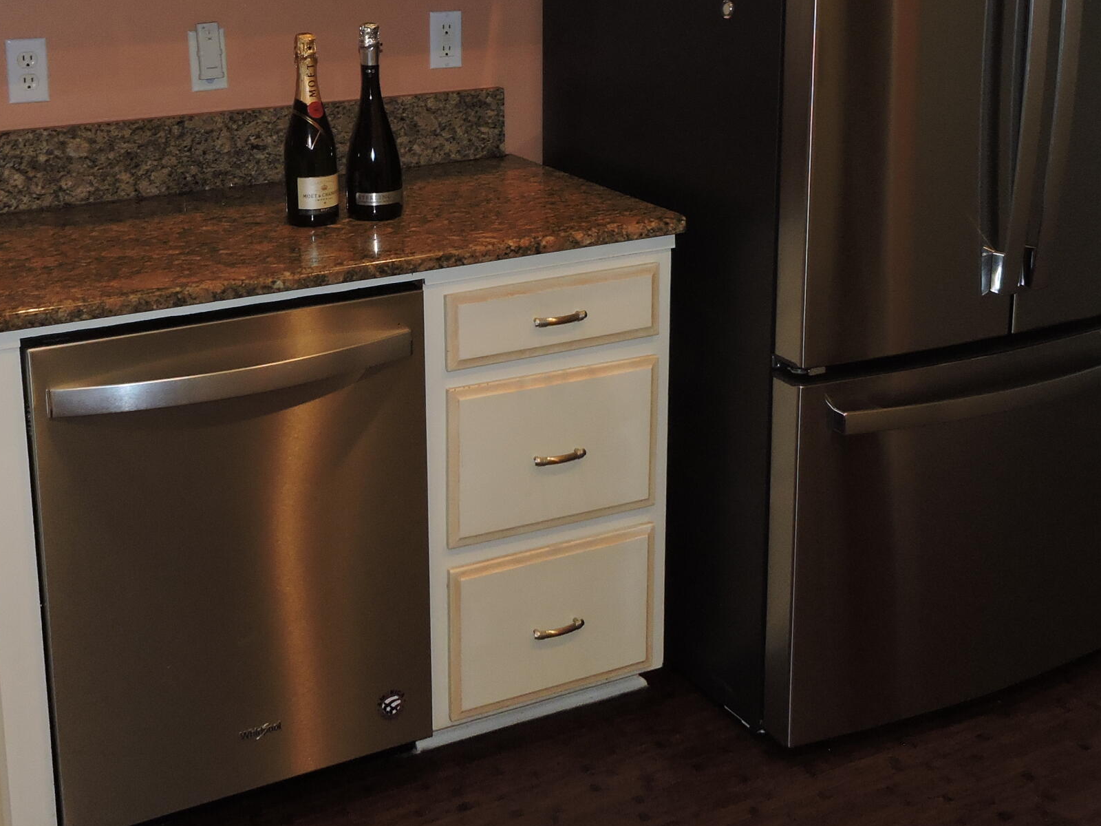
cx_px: 472
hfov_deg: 42.0
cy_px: 156
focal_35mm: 45
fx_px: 1431
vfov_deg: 31.3
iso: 200
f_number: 3.3
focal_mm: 4.3
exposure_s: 1/30
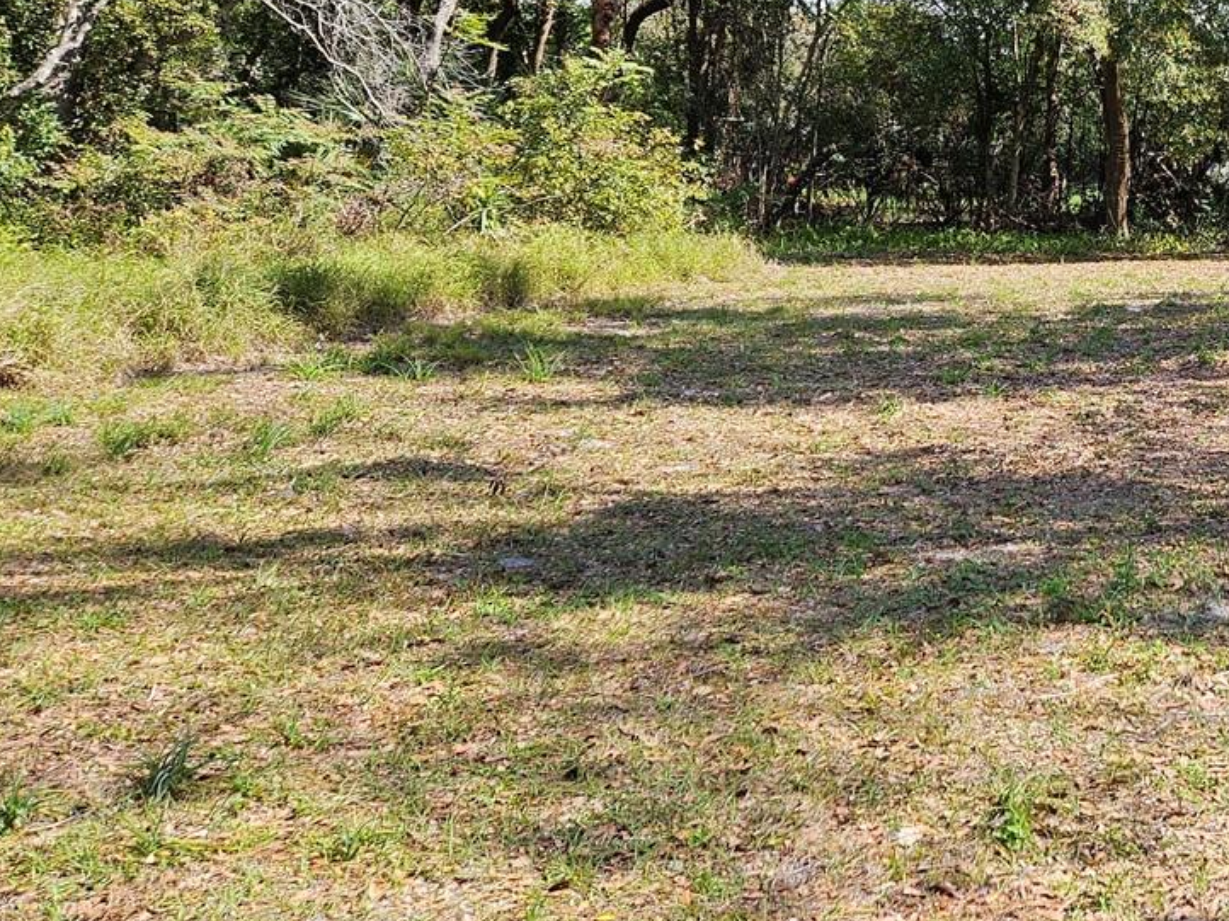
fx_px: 1810
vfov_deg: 28.0
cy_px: 184
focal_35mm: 51
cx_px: 1297
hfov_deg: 33.5
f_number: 1.8
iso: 25
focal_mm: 5.4
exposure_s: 1/775
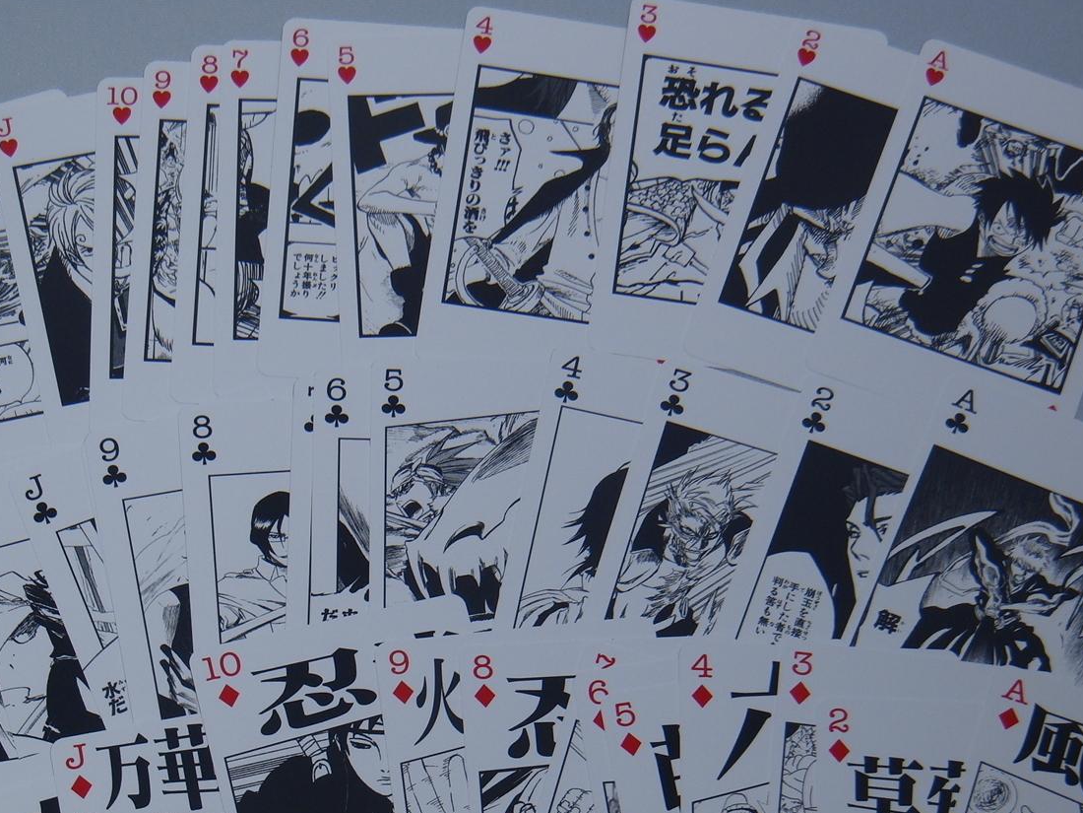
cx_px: 514
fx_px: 3003
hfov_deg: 20.4
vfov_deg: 15.4
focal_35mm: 96
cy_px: 568
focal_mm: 11.6
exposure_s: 1/250
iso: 100
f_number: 4.4
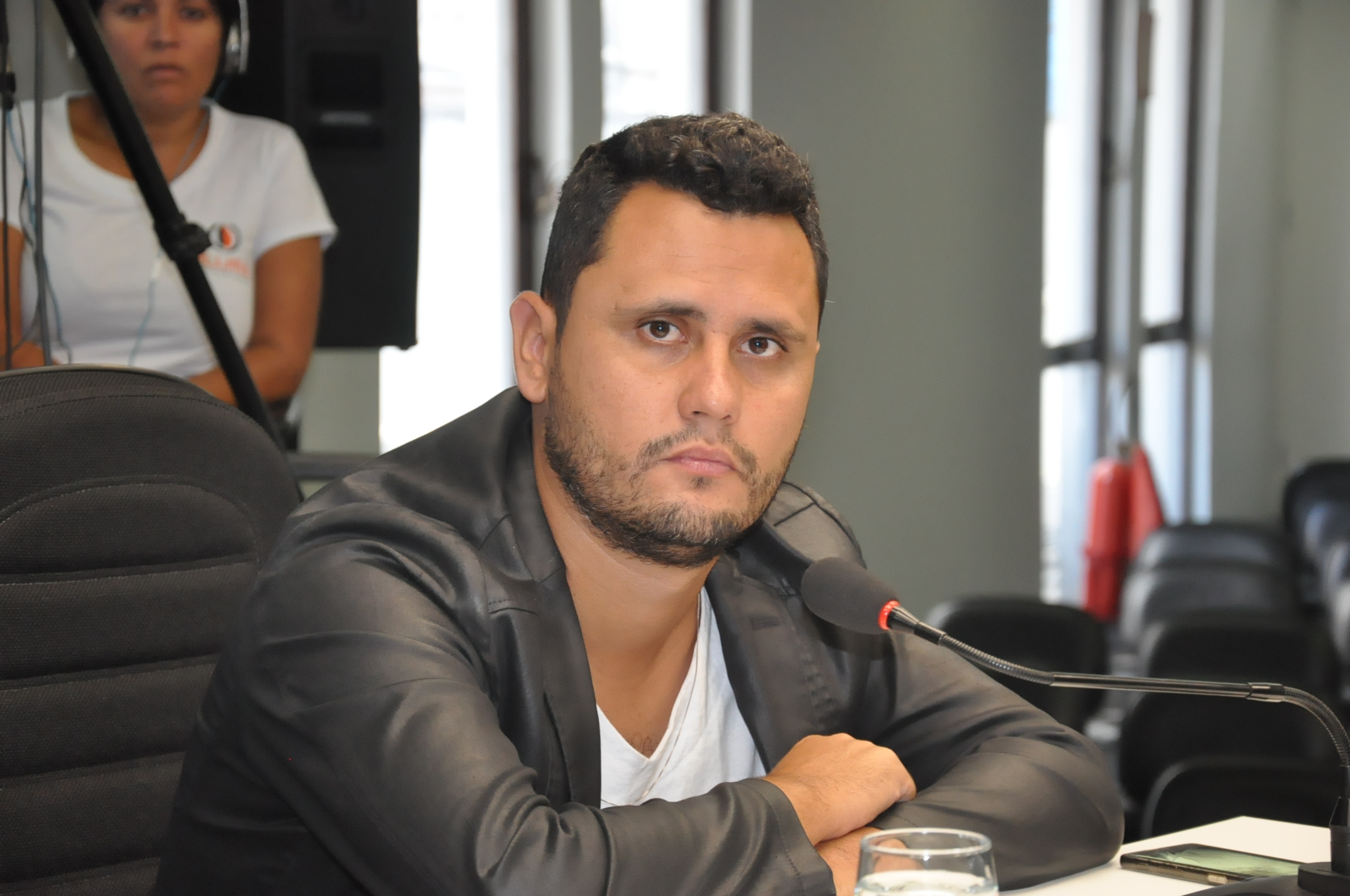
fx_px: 3933
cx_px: 675
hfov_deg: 19.5
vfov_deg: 13.0
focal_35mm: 105
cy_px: 448
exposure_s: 1/100
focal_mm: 70
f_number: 5.3
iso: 2000
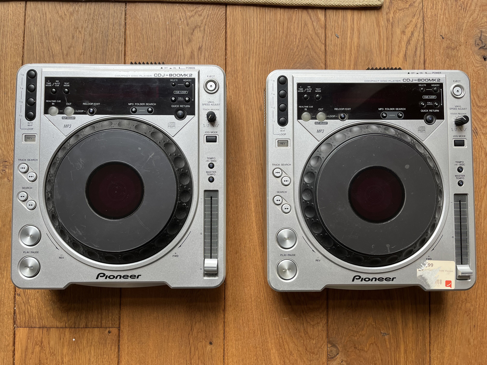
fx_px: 366
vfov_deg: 53.1
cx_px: 244
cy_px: 182
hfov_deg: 67.3
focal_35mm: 26
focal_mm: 5.1
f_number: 1.6
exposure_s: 1/121
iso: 64
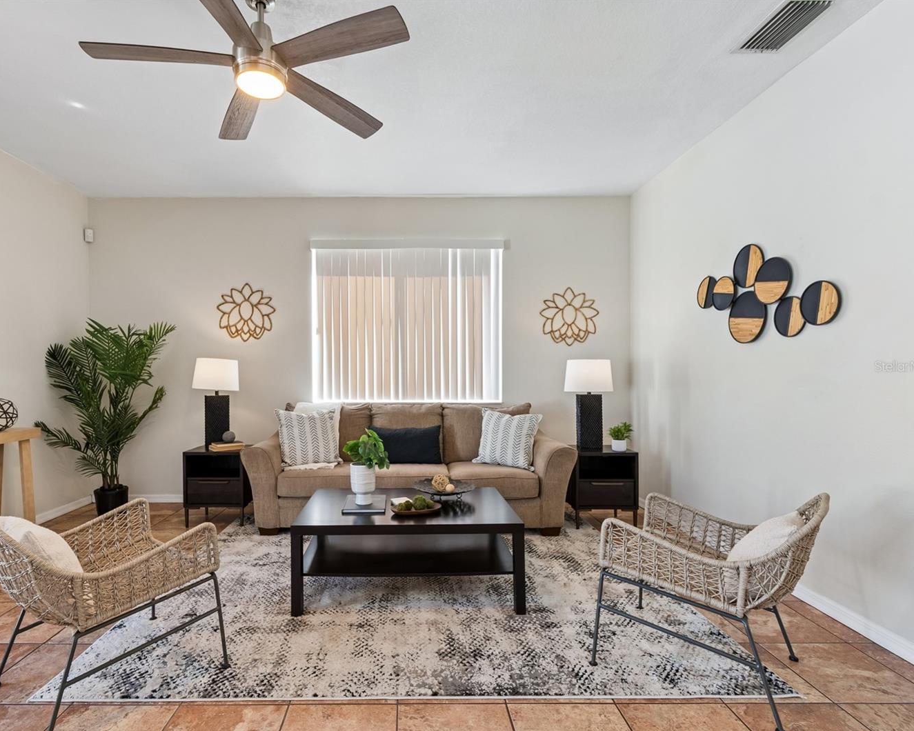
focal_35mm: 17
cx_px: 384
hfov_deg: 88.9
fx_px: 460
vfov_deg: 77.0
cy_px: 366
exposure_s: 1/13
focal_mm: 10
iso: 100
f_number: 7.1
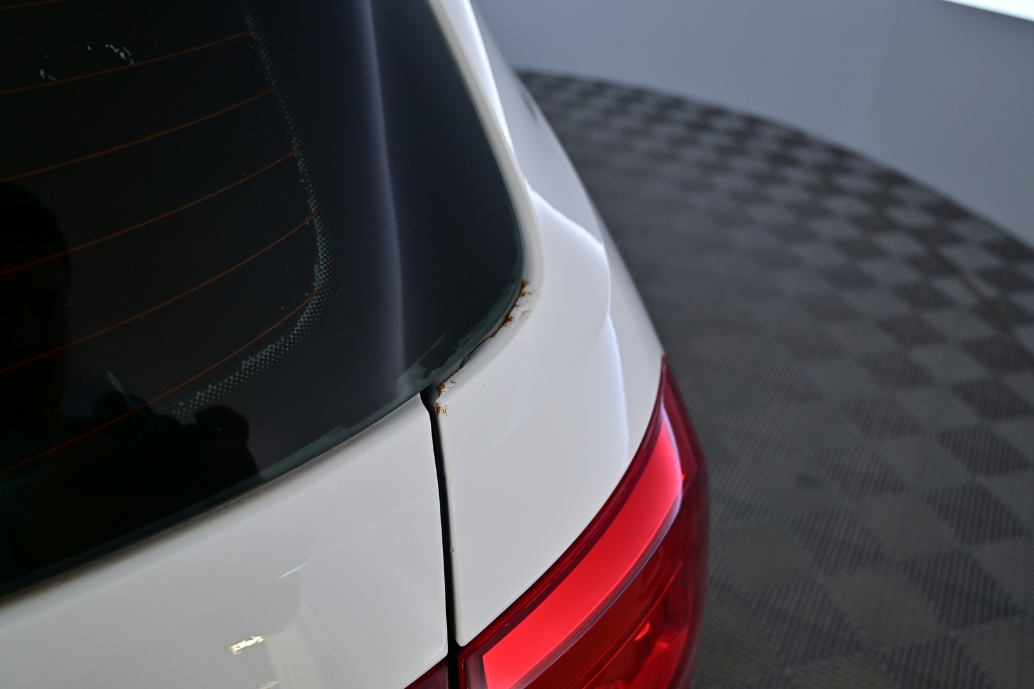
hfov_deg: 68.9
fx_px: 754
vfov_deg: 49.1
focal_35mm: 26
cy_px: 344
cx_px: 517
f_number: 3.5
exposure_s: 1/25
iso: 180
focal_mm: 17.5
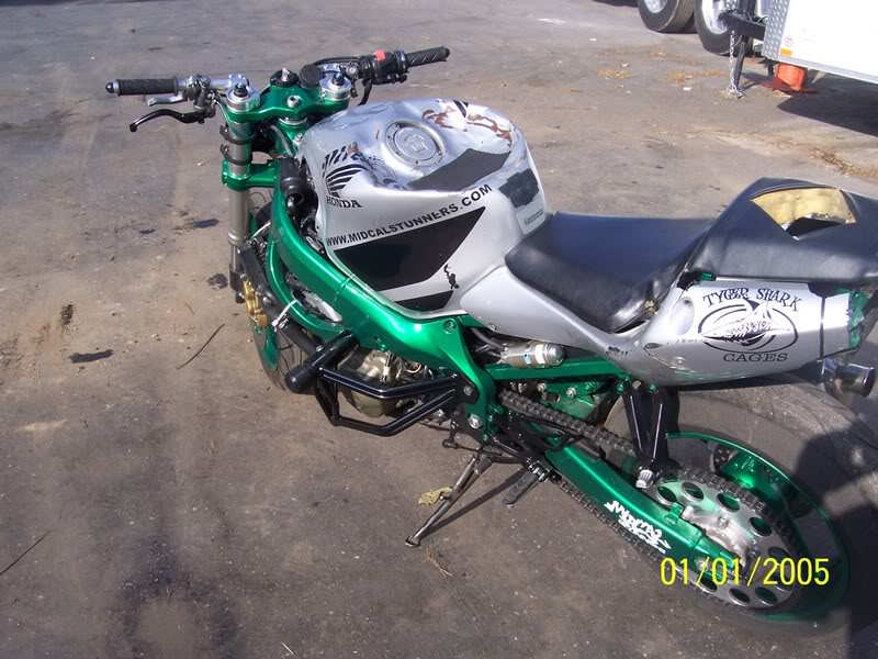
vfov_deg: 41.8
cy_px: 330
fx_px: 862
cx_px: 439
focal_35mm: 34
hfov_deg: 54.0
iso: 80
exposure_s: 1/250
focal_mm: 5.6
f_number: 5.6
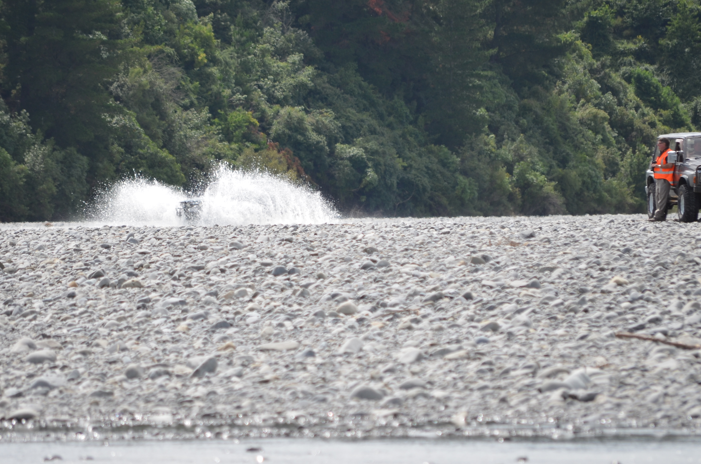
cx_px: 307
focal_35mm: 412
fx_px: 8007
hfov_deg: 5.0
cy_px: 161
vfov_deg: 3.3
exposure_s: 1/500
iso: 200
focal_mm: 200
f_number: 5.6
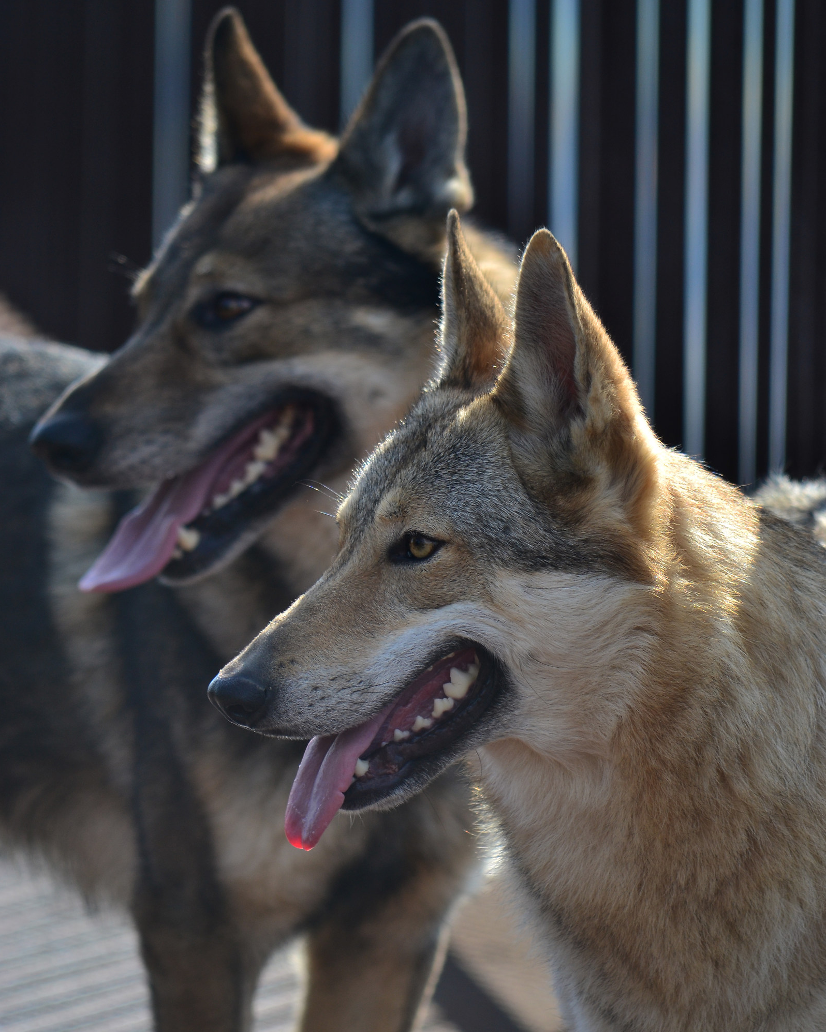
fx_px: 15523
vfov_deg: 3.8
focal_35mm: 508
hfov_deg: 3.0
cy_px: 582
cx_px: 412
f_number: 5.6
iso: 200
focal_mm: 300
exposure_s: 1/400
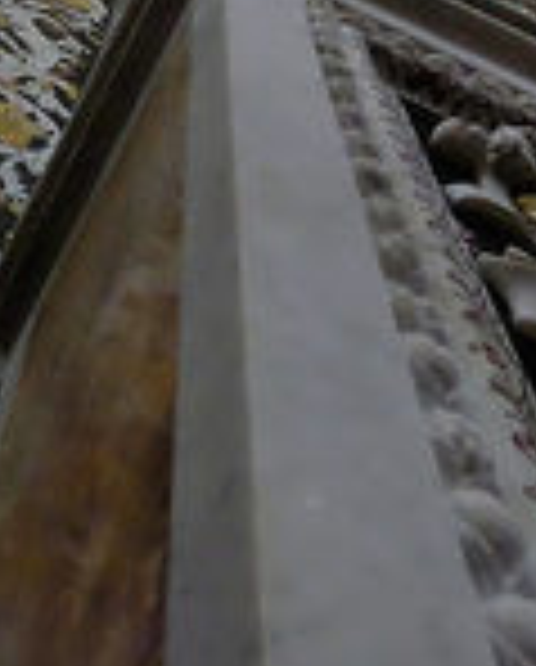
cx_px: 216
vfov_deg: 29.3
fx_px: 1127
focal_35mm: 57
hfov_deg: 26.7
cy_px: -90
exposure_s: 1/12
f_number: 7.1
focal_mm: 10
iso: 6400
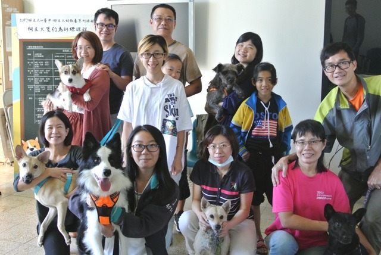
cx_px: 190
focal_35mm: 44
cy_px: 128
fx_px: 466
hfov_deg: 44.5
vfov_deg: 30.6
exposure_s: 1/60
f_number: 4.2
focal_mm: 16.3
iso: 800
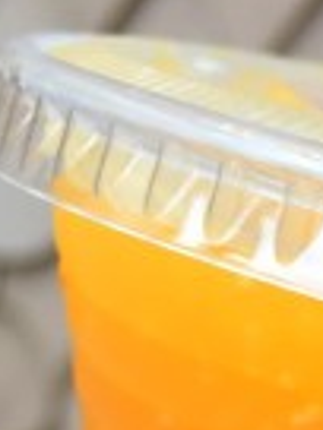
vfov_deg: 13.8
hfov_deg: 10.6
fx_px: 1592
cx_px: 652
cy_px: 756
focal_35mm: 128
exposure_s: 1/128
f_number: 2.2
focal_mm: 4.15
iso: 25
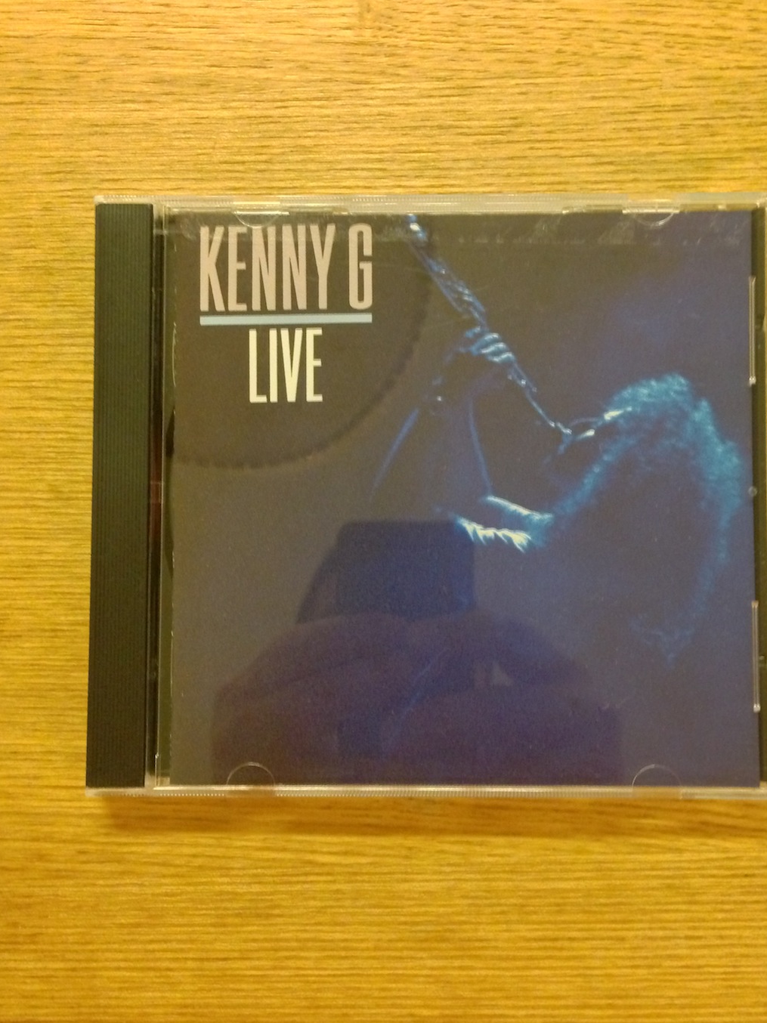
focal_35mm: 39
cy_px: 484
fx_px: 1153
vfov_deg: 47.8
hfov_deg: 36.7
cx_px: 435
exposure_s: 1/15
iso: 640
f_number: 2.4
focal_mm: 4.13
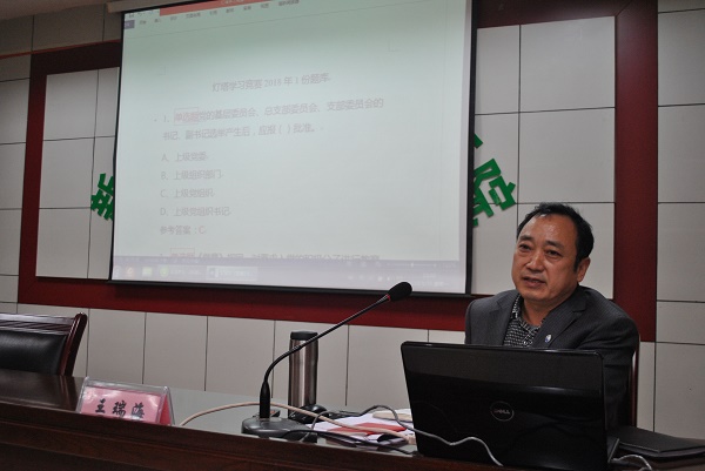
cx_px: 352
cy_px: 236
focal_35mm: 36
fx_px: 705
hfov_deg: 53.1
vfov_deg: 36.9
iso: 400
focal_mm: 24
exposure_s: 1/20
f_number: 4
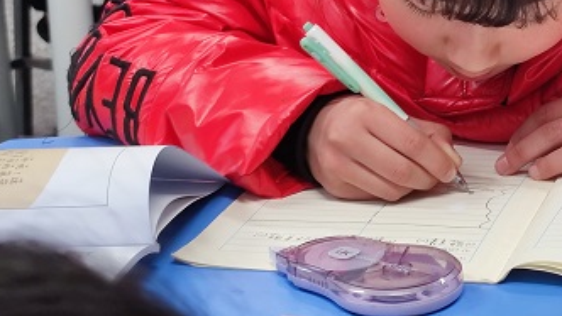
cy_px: -59
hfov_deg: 16.4
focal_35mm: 130
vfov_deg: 9.2
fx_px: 1938
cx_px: 449
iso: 173
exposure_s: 1/100
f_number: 1.69
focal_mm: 6.72
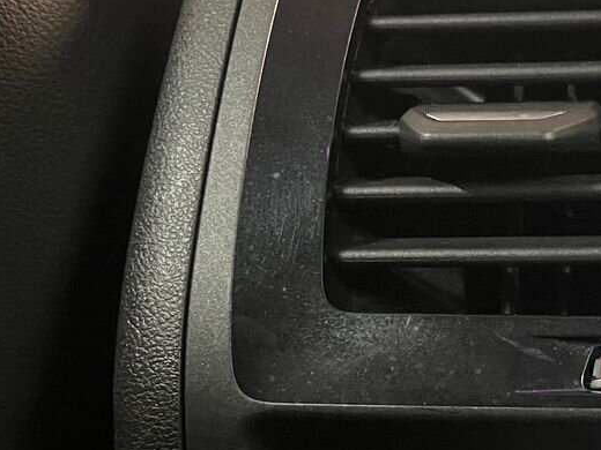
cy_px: 404
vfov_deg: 23.8
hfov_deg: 28.6
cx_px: 690
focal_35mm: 60
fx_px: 1042
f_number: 1.5
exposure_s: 1/15
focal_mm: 5.7
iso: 4000
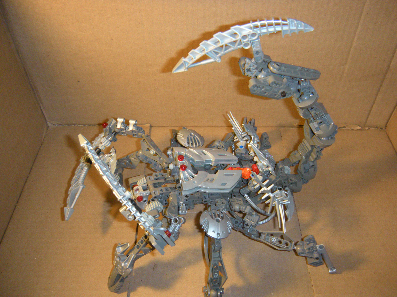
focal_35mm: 35
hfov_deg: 52.6
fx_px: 401
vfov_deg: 40.7
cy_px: 148
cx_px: 198
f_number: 3.8
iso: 200
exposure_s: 1/30
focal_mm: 5.9
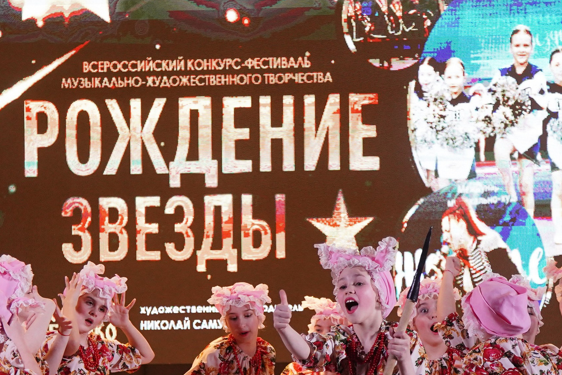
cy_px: 348
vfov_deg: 8.5
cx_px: 203
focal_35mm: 161
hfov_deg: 12.7
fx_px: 2513
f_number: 4
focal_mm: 67
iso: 2500
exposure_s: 1/400
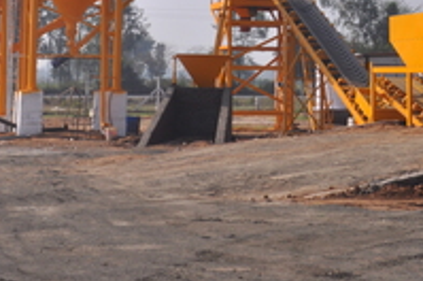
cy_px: -70
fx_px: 1326
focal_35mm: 113
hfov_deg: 18.0
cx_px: 346
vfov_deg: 11.8
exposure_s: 1/125
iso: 200
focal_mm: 30
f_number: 18
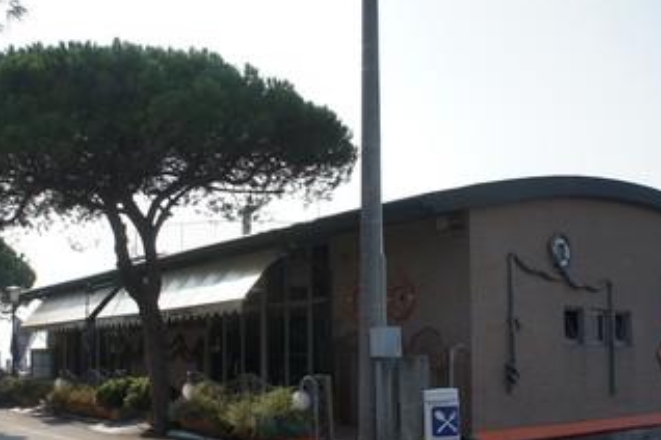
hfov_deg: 49.6
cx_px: 333
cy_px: 305
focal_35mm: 39
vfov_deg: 33.8
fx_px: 716
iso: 200
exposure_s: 1/400
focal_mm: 18
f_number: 7.1
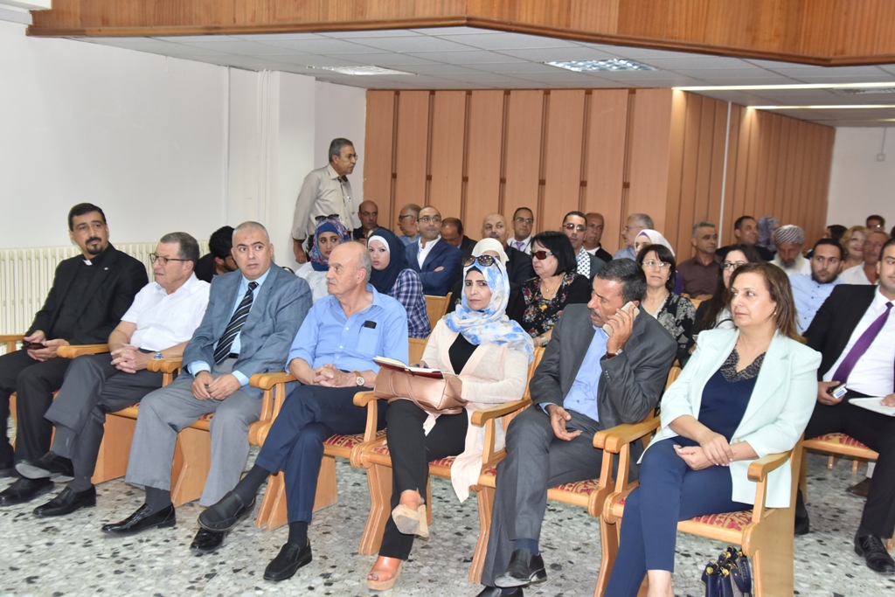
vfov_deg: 30.5
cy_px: 298
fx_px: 1094
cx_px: 448
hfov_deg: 44.5
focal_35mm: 44
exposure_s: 1/160
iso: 1600
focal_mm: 44
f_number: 5.6
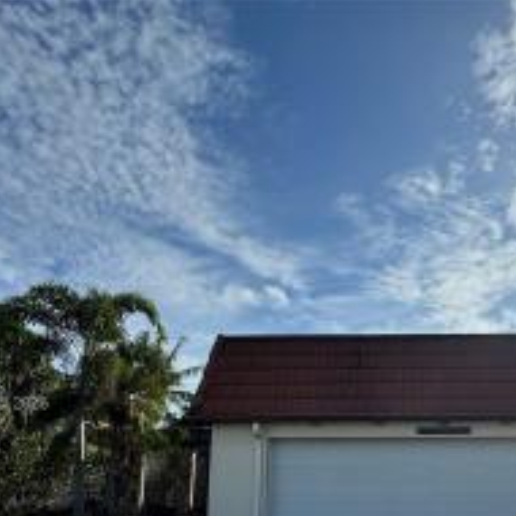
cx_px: 380
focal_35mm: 26
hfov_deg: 58.1
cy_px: 405
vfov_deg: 57.0
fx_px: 438
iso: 50
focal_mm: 2.22
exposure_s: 1/2208
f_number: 2.2
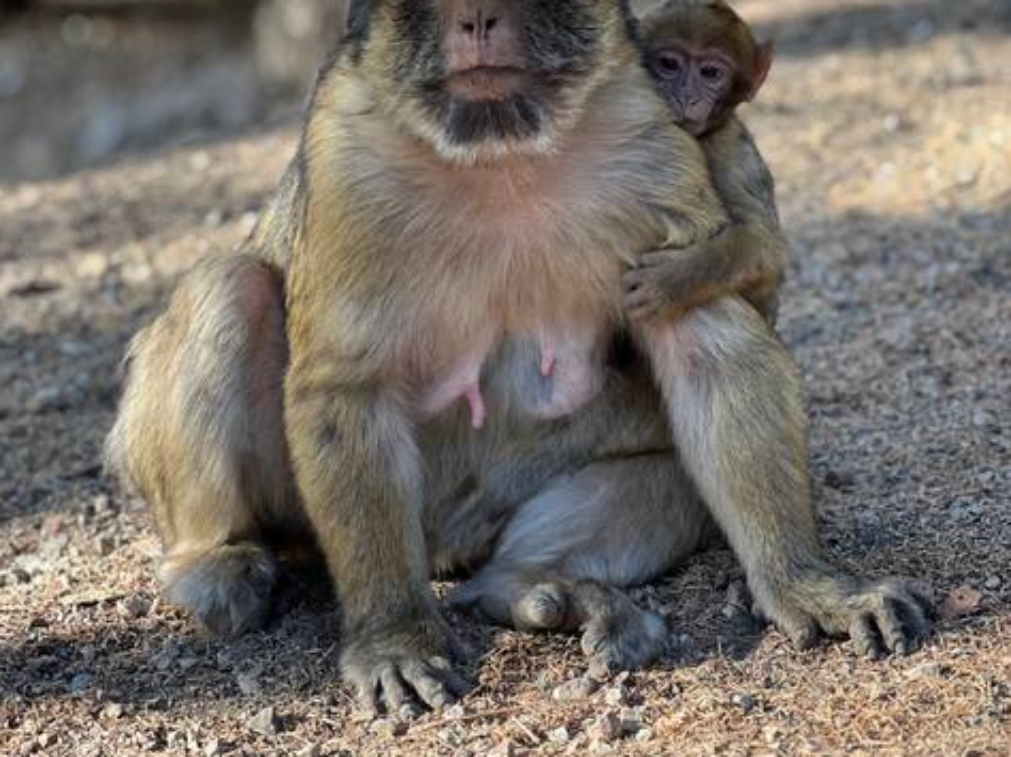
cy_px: 239
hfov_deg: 18.9
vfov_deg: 14.2
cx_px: 503
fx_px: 3036
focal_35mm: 104
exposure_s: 1/121
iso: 125
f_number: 2.8
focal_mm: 9
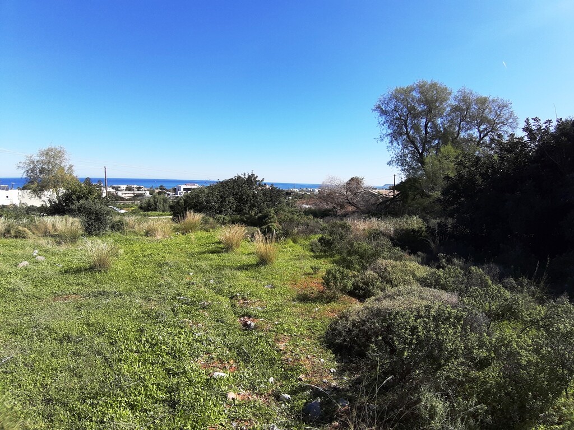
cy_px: 215
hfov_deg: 87.8
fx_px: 298
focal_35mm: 18
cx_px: 287
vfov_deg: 71.6
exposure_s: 1/941
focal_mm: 1.87
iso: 40
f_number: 2.4
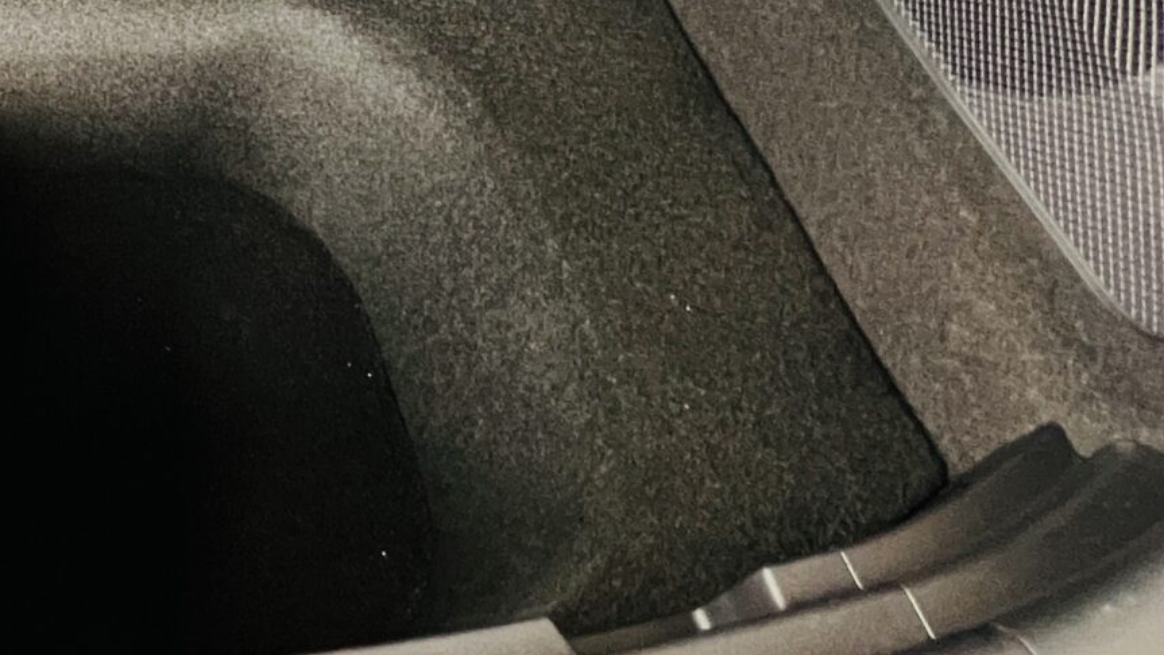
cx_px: -279
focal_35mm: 42
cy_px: -251
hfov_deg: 35.9
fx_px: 1297
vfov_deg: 24.0
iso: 320
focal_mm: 1.57
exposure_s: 1/60
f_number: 1.8
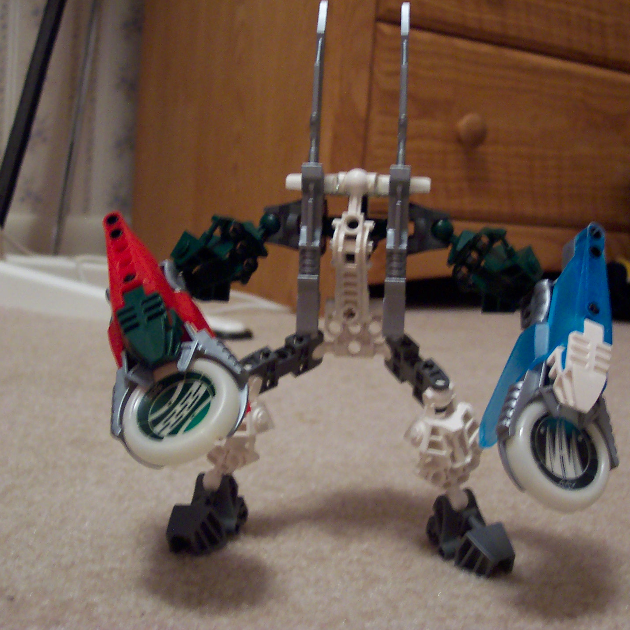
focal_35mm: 49
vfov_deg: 34.7
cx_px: 328
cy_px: 318
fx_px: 1009
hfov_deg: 34.7
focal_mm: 8
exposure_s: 1/8
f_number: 2.8
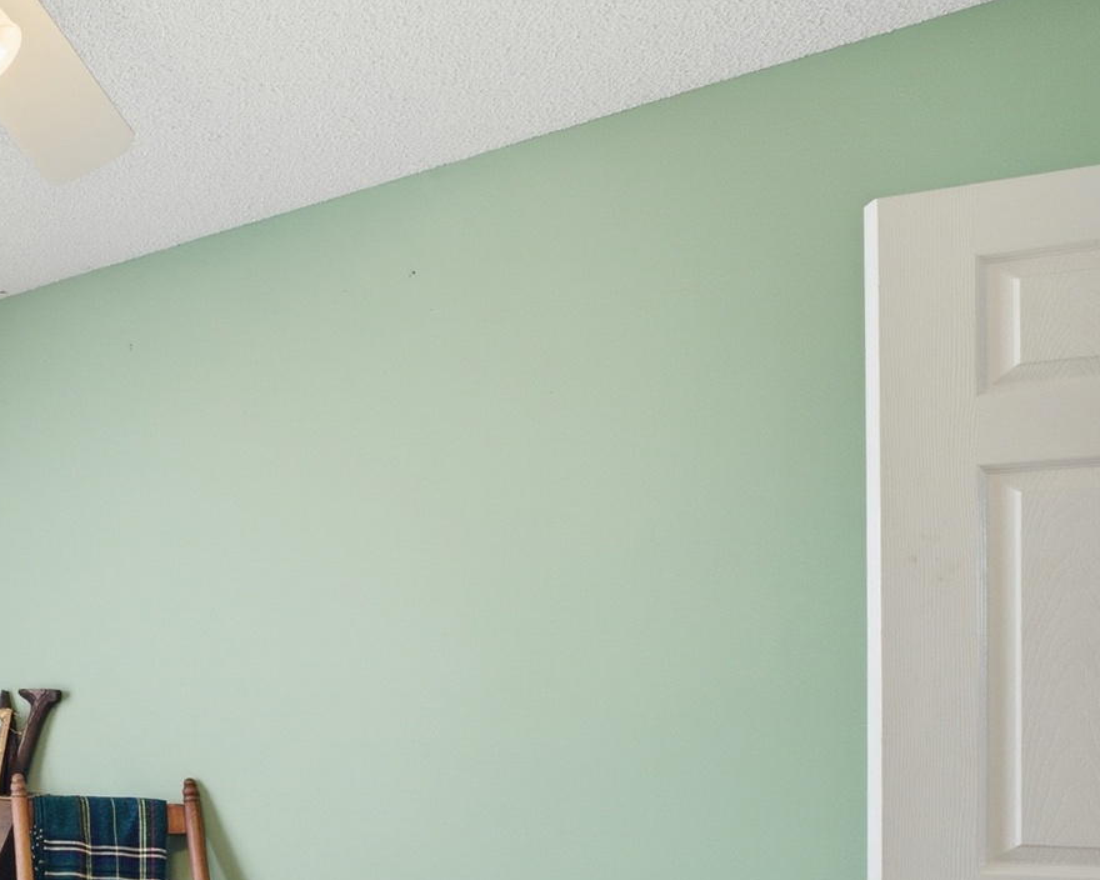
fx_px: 1042
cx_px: -358
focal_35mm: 32
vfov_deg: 43.4
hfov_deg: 35.5
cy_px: 718
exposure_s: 1/160
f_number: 9
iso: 250
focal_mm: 12
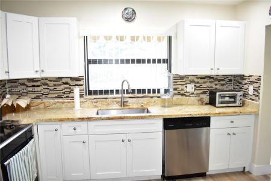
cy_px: 90
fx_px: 203
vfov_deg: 47.9
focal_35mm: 27
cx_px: 136
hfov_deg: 67.4
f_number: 4.5
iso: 1250
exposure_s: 1/60
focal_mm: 18
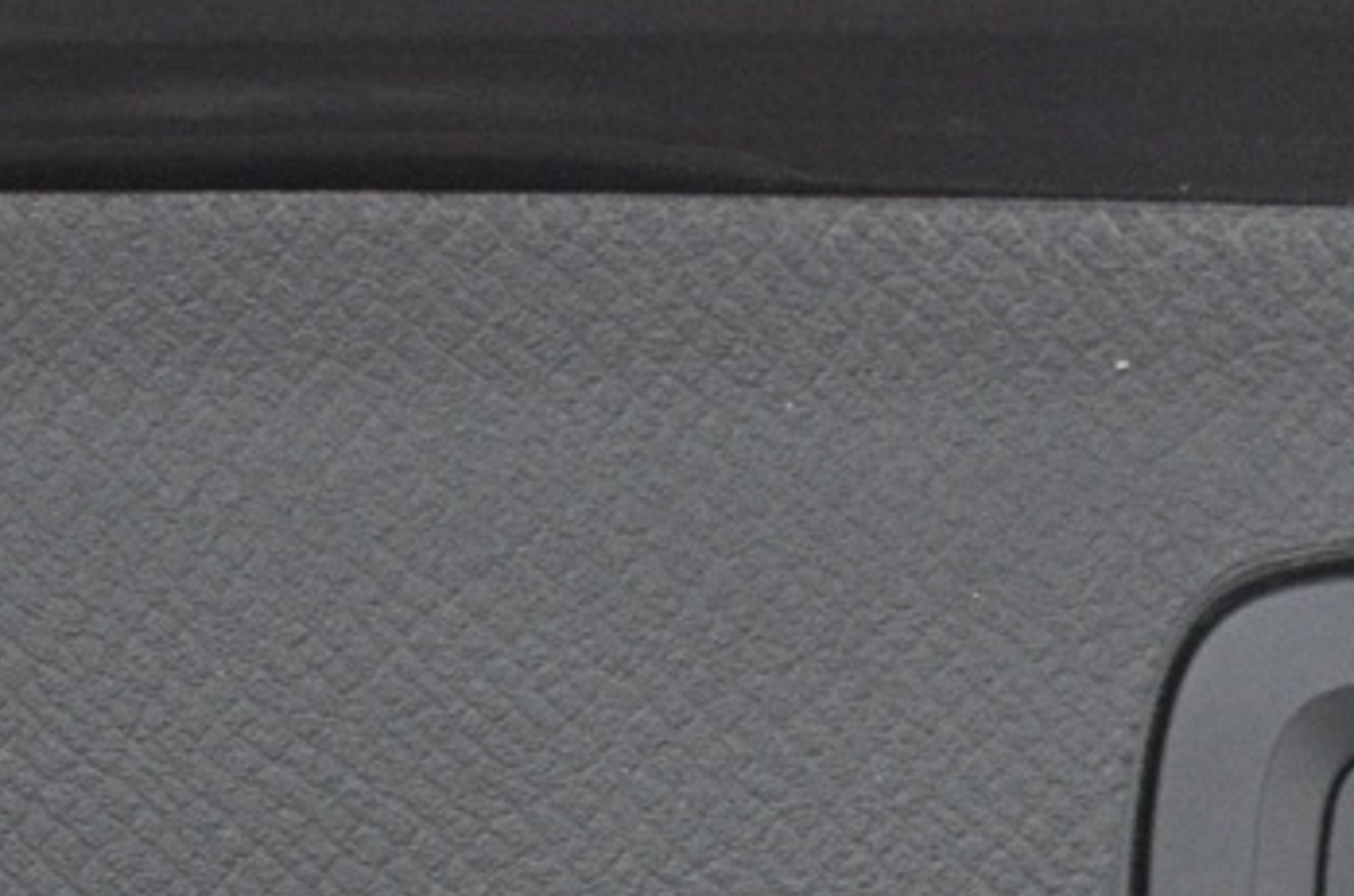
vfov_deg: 8.1
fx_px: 6304
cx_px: 1864
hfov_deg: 11.8
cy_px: 1055
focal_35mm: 168
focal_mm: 24
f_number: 4
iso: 800
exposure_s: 1/60
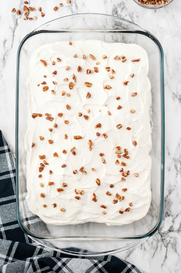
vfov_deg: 22.6
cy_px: 136
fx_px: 681
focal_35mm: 90
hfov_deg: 15.2
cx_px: 90
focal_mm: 60
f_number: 8
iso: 200
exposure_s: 1/125
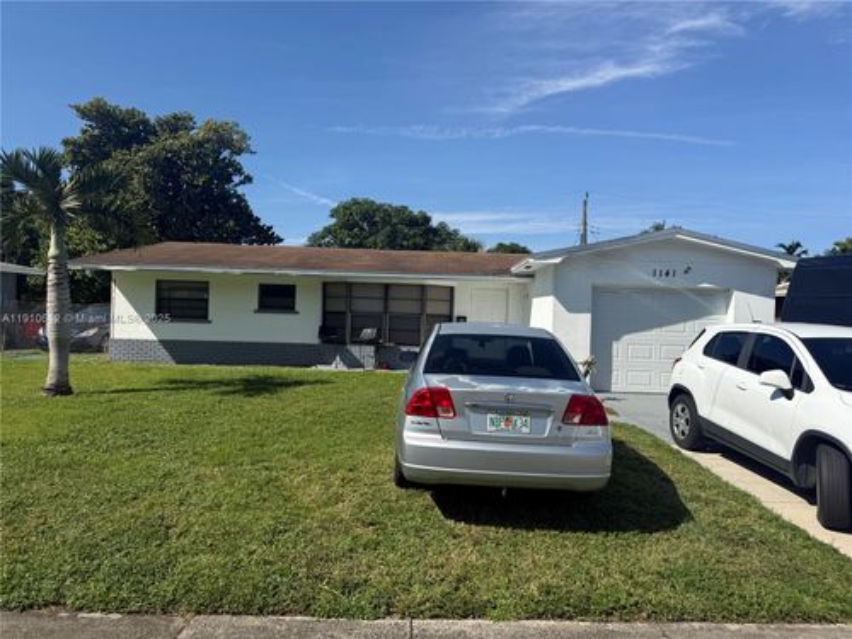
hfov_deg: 71.6
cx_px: 426
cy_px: 320
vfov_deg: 56.8
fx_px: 591
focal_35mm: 24
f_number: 1.78
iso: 80
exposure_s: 1/5714
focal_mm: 6.76
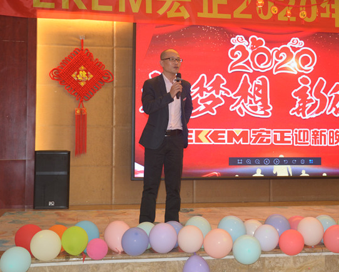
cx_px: 216
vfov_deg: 26.2
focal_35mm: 58
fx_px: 582
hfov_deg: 32.3
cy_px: 116
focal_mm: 28
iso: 400
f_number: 4
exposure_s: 1/30
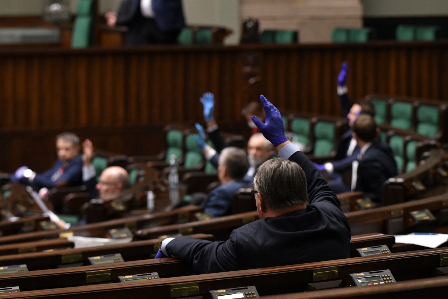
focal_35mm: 150
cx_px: 224
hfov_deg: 13.7
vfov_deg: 9.1
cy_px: 150
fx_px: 1867
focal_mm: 100
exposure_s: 1/250
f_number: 3.2
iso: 2000
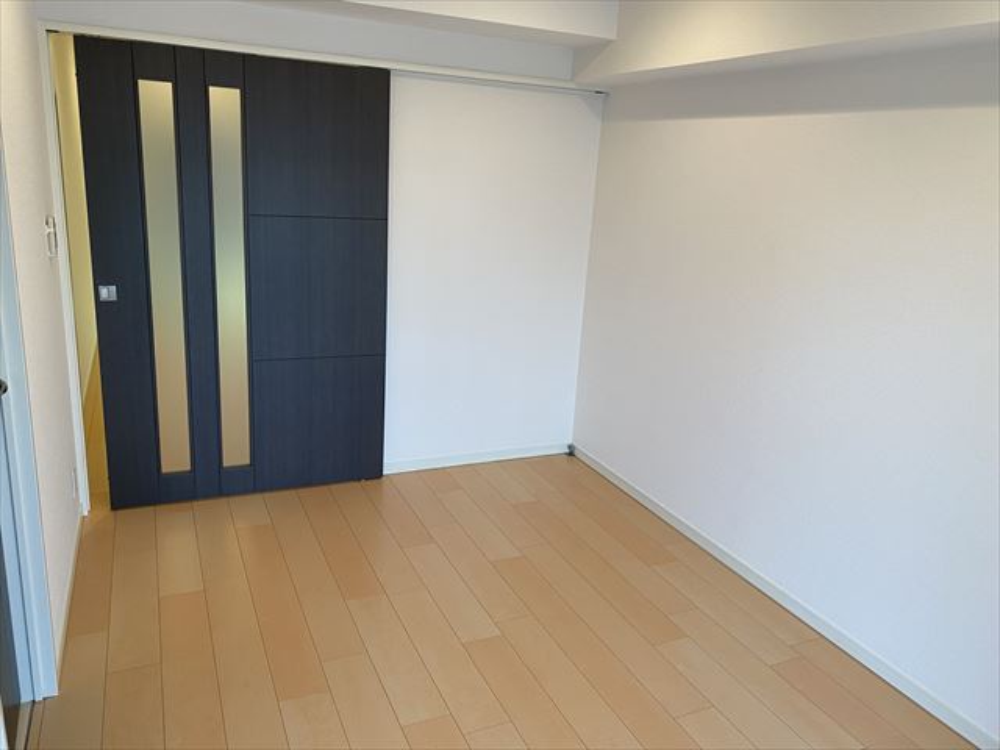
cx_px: 500
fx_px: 751
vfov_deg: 53.1
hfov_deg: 67.3
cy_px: 375
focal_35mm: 26
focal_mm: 4.25
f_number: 1.8
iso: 80
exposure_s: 1/50
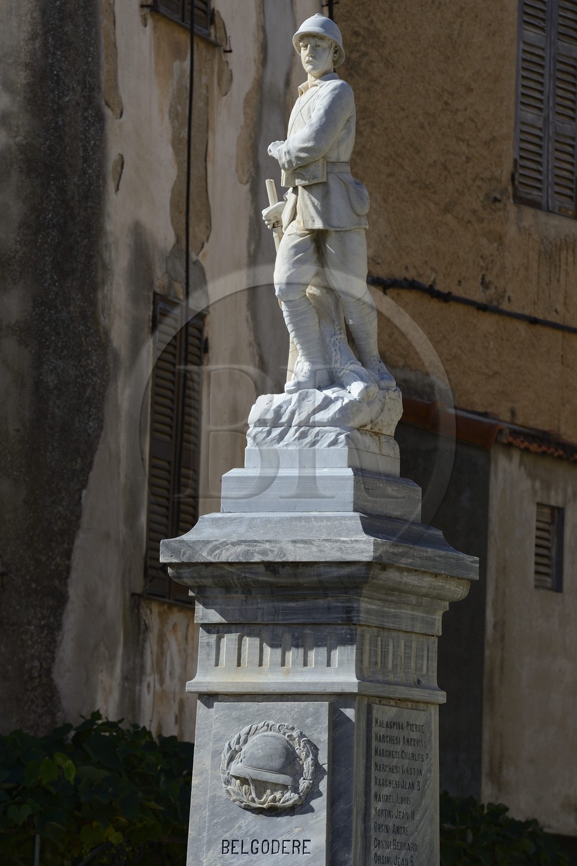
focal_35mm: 200
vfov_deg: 10.3
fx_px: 4810
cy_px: 433
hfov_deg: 6.9
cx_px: 288
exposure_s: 1/400
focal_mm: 200
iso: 200
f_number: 9
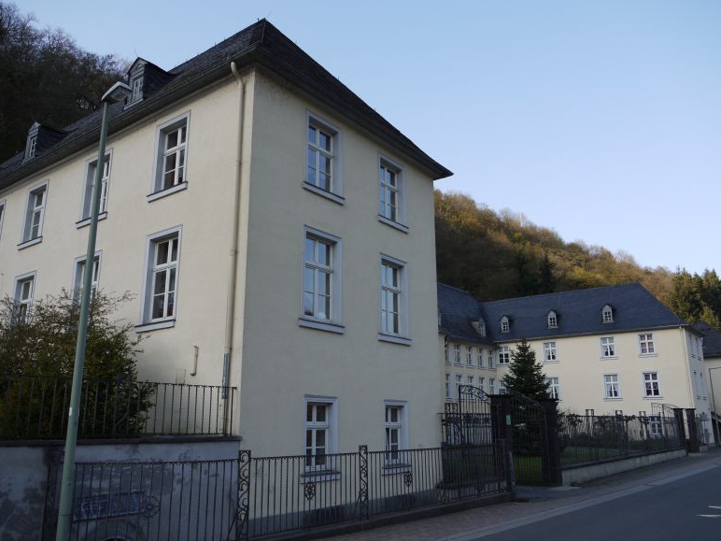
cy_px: 265
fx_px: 604
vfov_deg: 48.2
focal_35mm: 29
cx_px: 362
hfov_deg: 61.7
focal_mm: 14
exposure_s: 1/250
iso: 100
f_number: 5
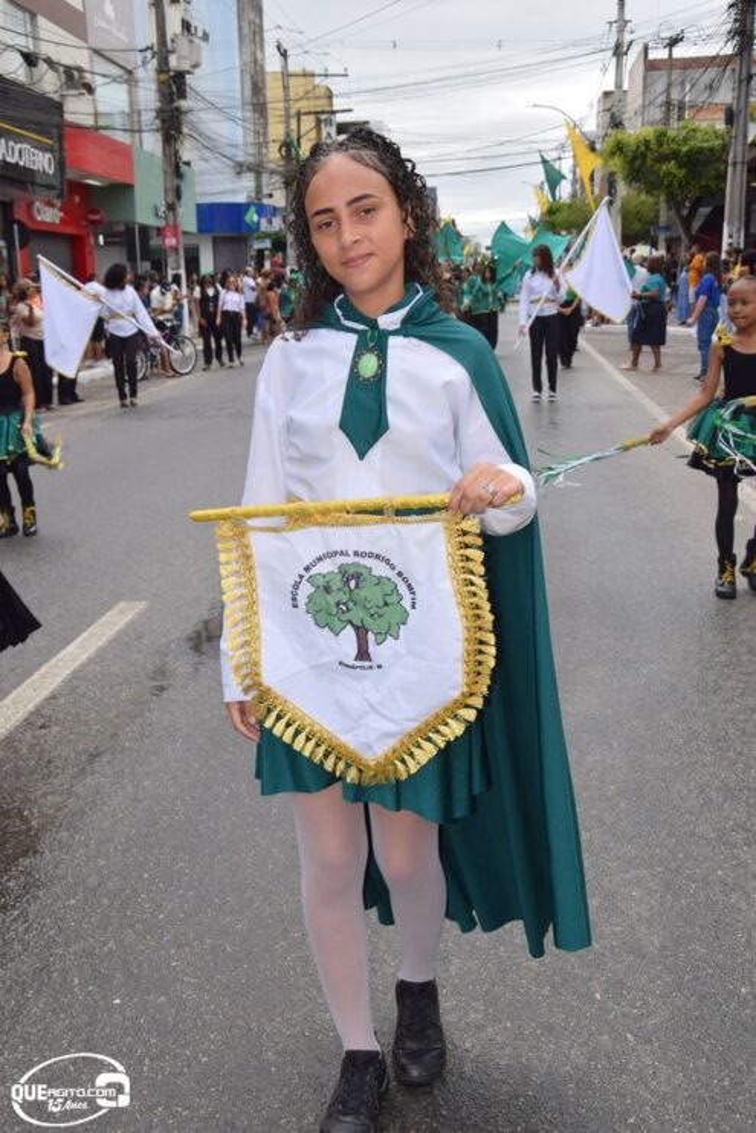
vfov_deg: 46.4
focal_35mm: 42
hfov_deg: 31.9
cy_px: 566
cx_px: 378
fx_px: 1322
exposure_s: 1/200
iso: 100
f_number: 9
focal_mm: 28
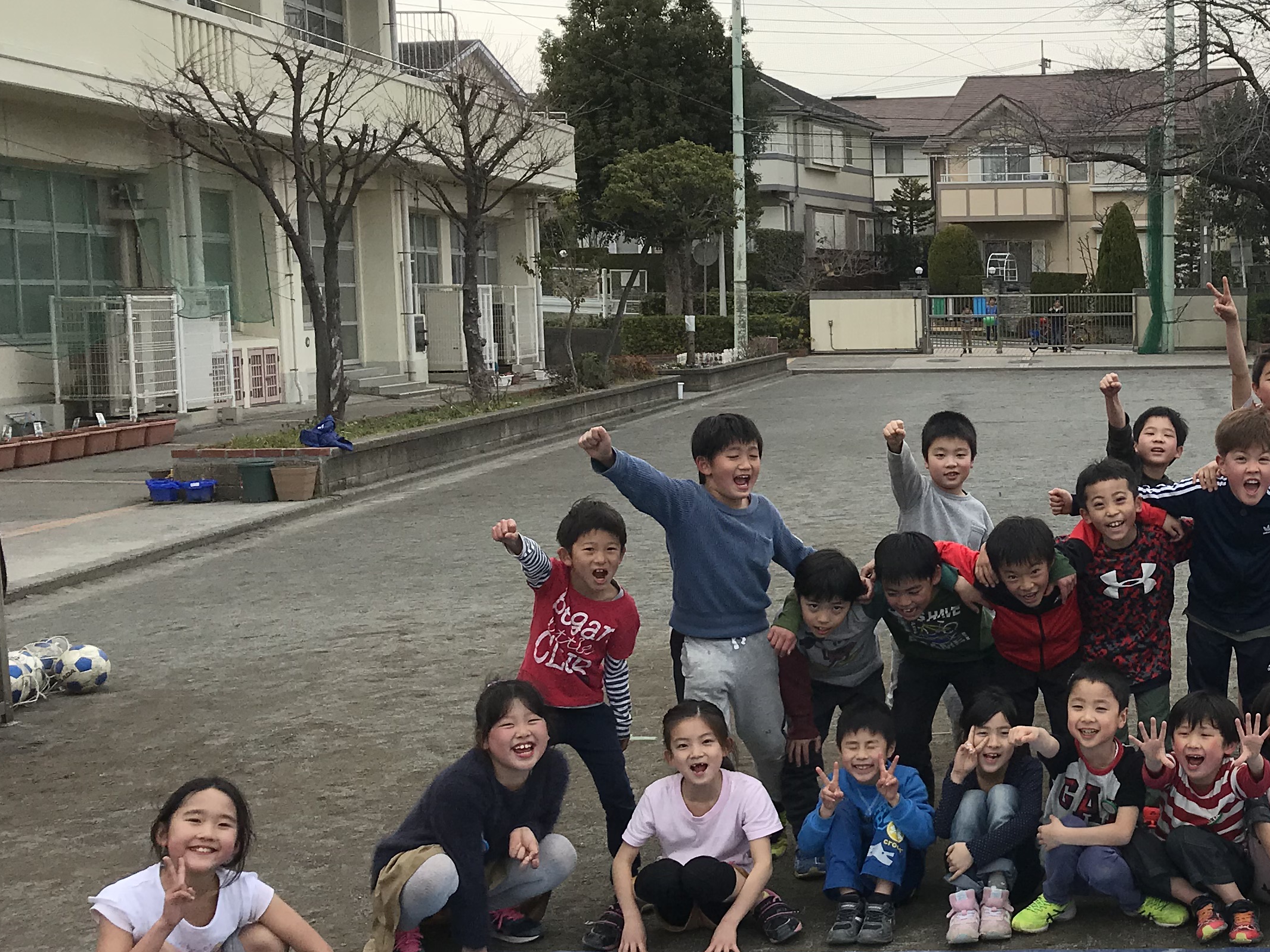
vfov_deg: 27.5
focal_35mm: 53
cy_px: 491
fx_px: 1945
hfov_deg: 34.0
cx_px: 1168
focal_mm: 3.99
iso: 20
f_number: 1.8
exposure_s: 1/825
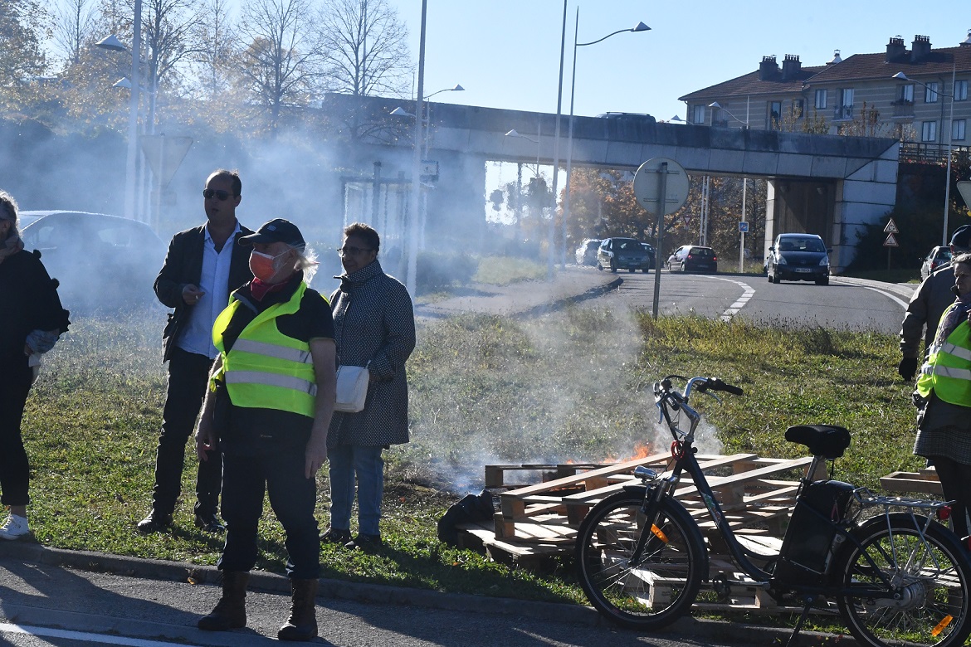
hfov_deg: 17.1
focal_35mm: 120
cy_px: 324
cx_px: 486
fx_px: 3236
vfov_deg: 11.4
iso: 2500
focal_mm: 80
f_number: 22
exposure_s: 1/2000
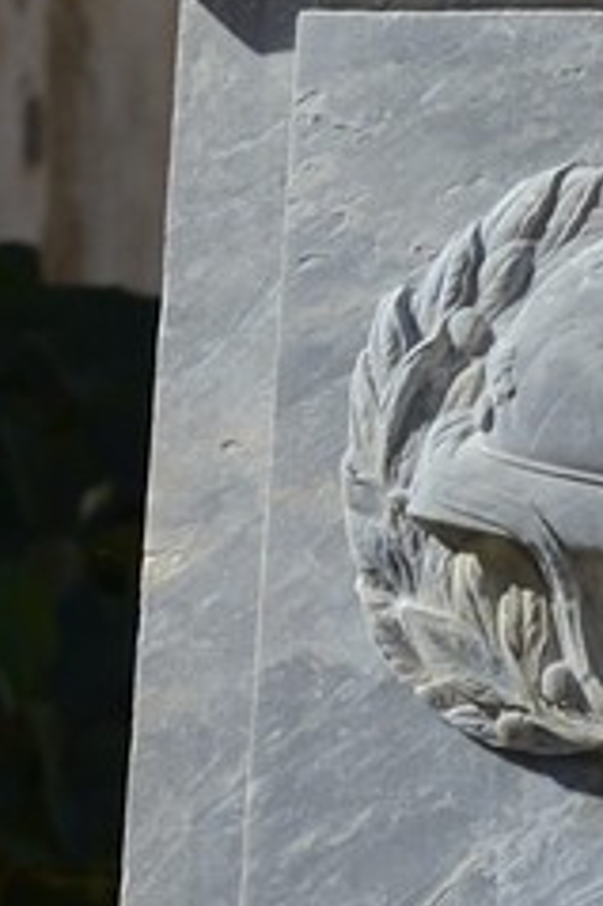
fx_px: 33663
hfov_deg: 1.0
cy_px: -1876
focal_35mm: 1338
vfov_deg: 1.5
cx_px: 819
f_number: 9
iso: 200
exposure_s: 1/400
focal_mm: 200
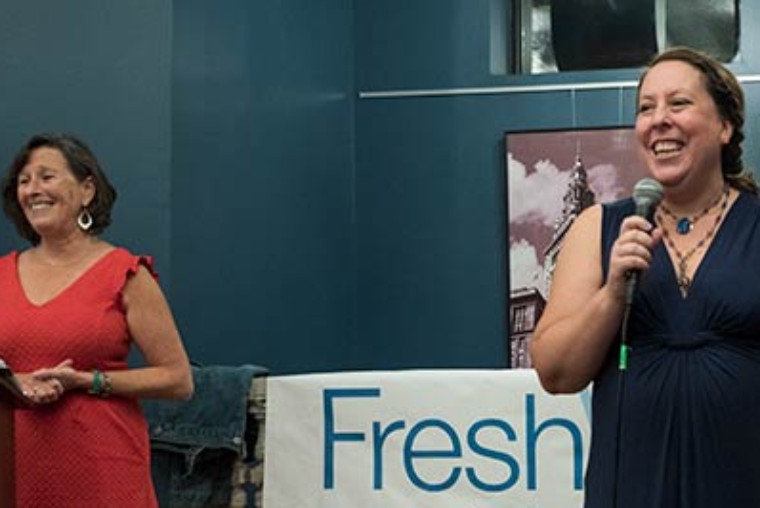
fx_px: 1352
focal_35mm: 64
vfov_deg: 20.9
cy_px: 441
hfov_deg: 31.0
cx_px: 538
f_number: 6.3
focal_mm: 34
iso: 1250
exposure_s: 1/100
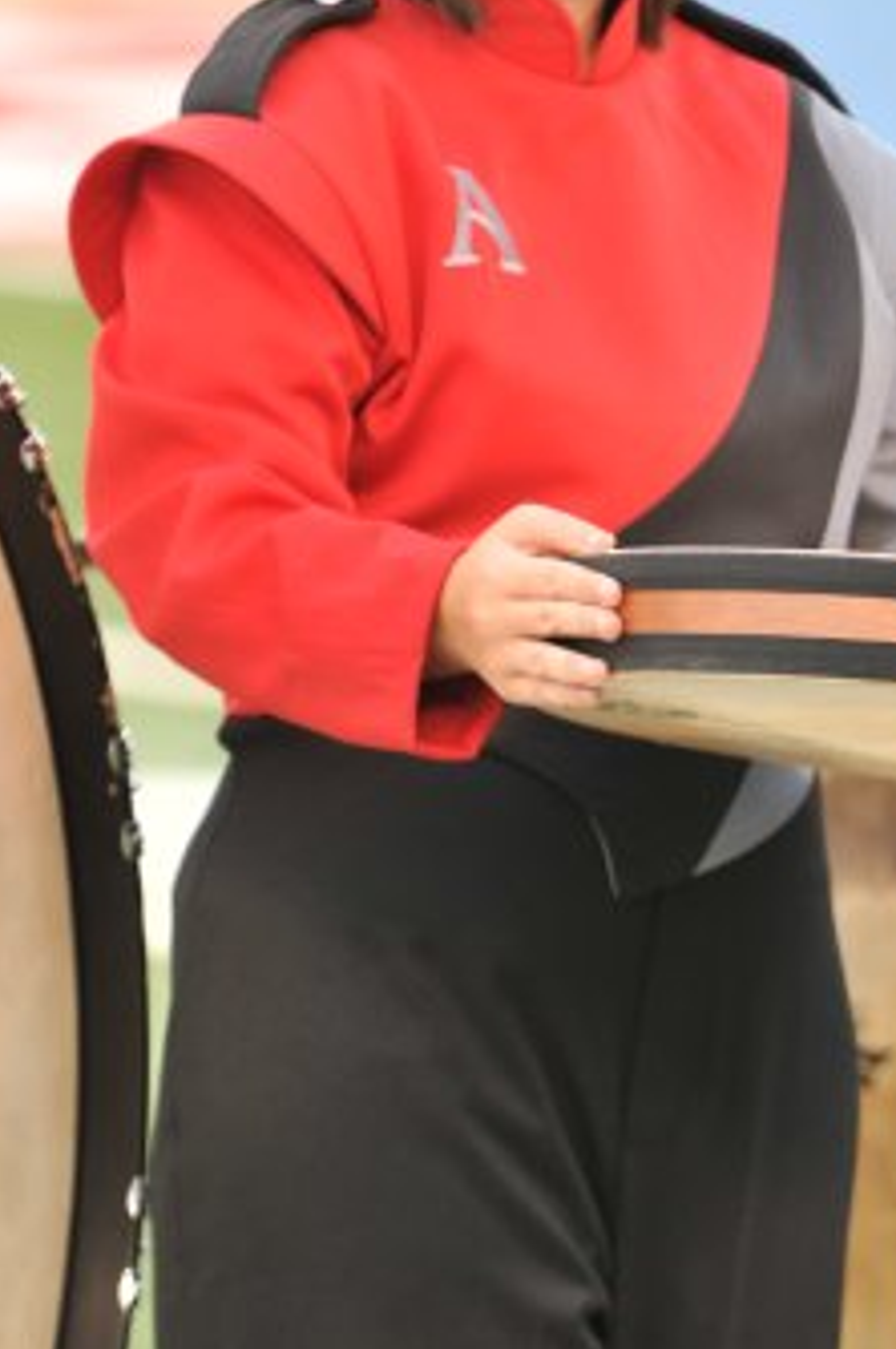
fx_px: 15633
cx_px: 793
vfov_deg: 4.9
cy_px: 606
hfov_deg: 3.3
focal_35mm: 418
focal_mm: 155
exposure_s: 1/80
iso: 200
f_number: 2.8
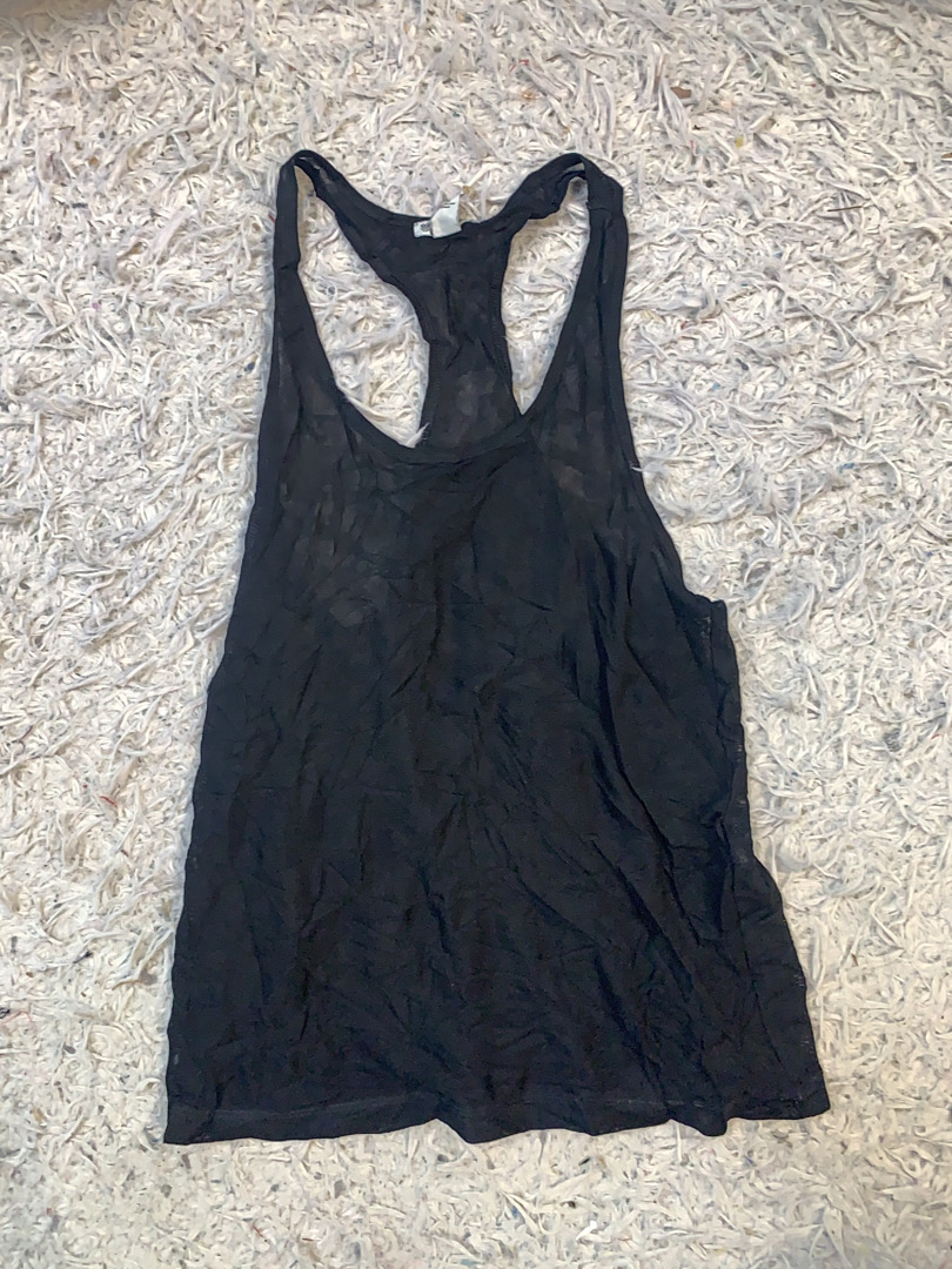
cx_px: 476
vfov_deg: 67.3
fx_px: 953
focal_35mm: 26
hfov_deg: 53.1
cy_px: 634
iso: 100
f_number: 1.8
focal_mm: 4.25
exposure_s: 1/100
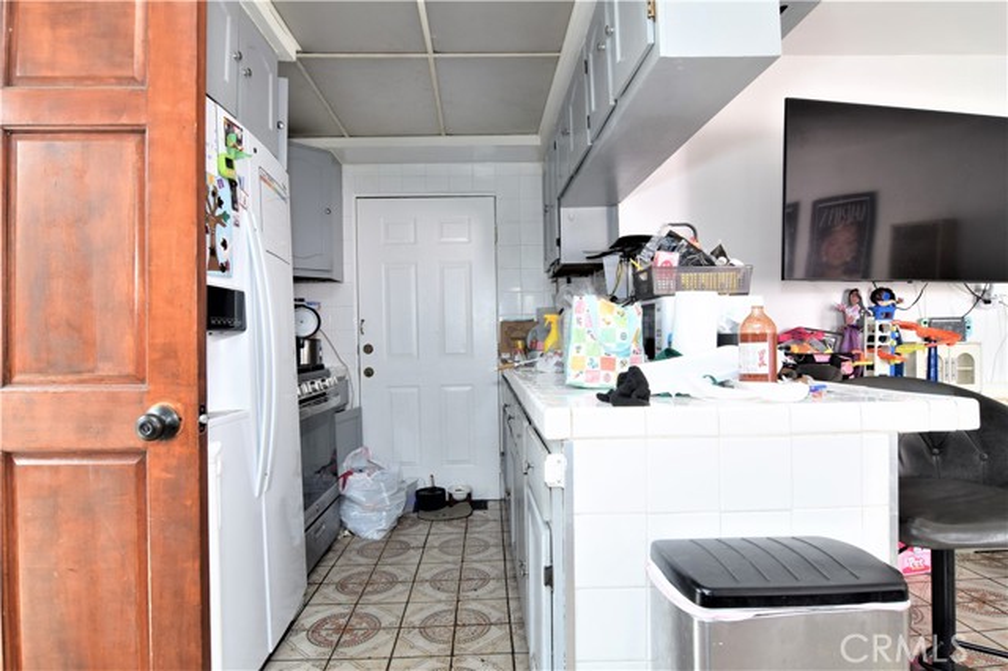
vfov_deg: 67.3
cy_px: 336
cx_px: 504
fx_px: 504
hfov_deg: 90.0
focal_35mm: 18
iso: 400
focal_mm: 12
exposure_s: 1/3
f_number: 8
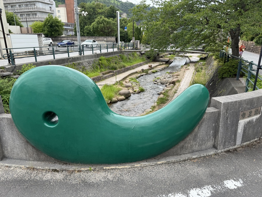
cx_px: 131
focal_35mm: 24
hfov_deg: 71.6
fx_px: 182
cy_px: 98
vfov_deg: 56.8
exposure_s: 1/249
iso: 64
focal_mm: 6.76
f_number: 1.78
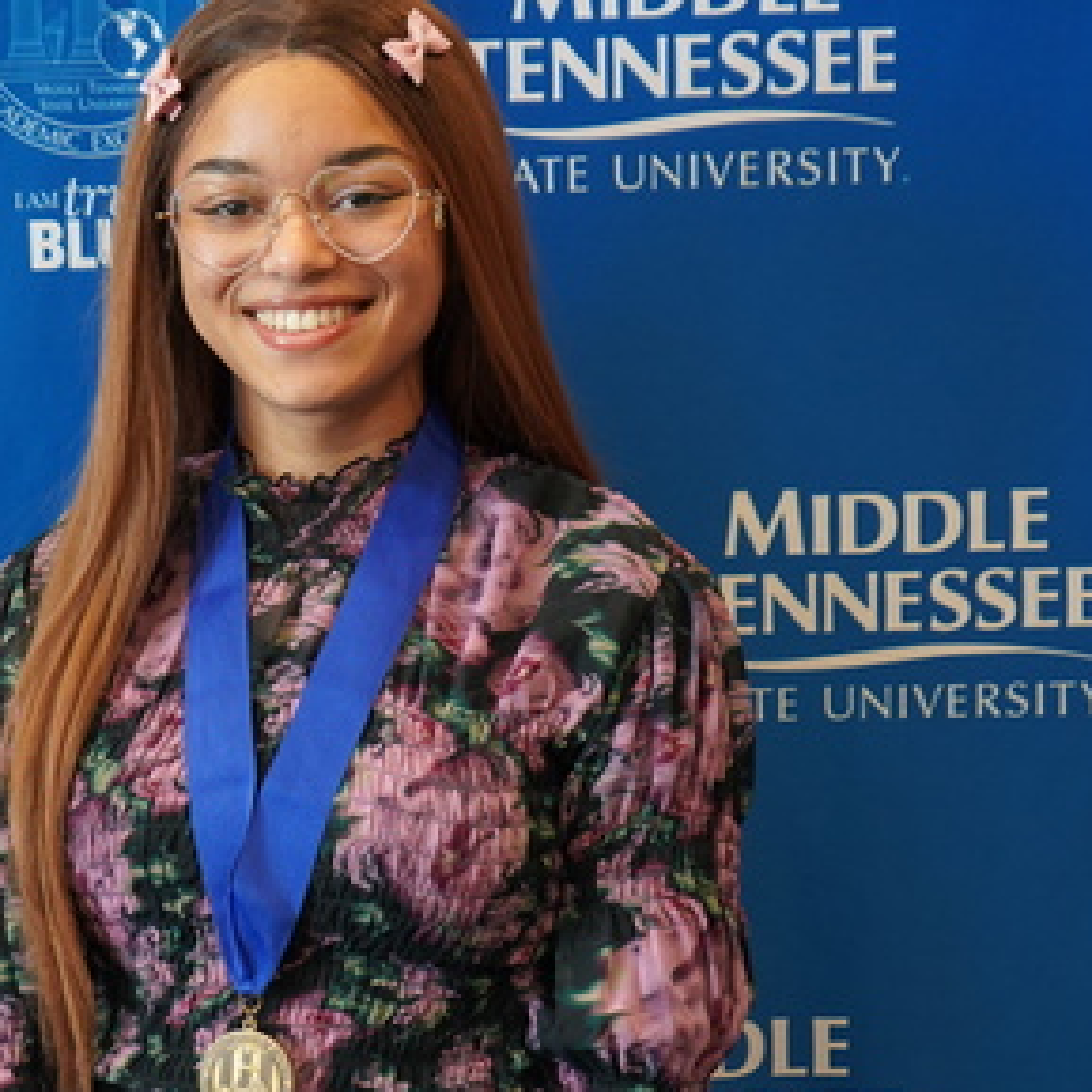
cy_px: 597
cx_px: 325
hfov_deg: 20.8
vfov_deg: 20.9
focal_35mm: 83
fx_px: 2962
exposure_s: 1/160
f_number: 4.5
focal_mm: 47
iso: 1600
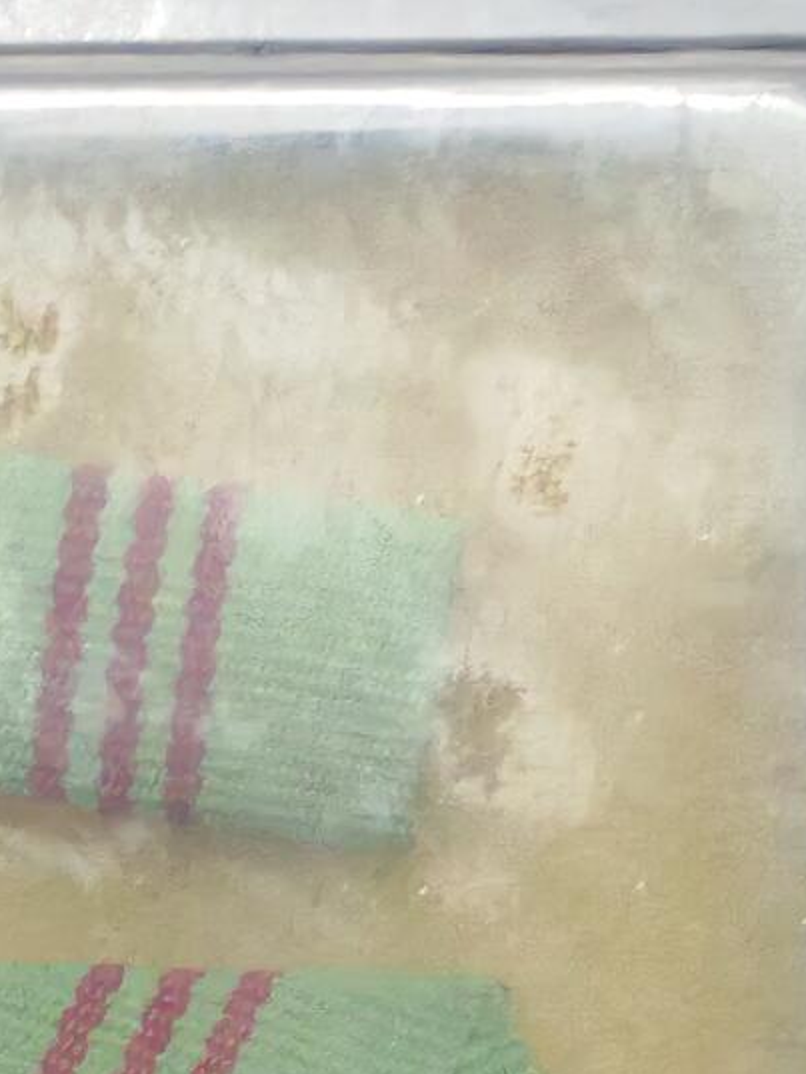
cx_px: 222
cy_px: 1540
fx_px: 7076
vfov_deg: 8.5
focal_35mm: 228
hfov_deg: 6.5
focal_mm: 5.52
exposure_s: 1/33
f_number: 1.95
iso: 800
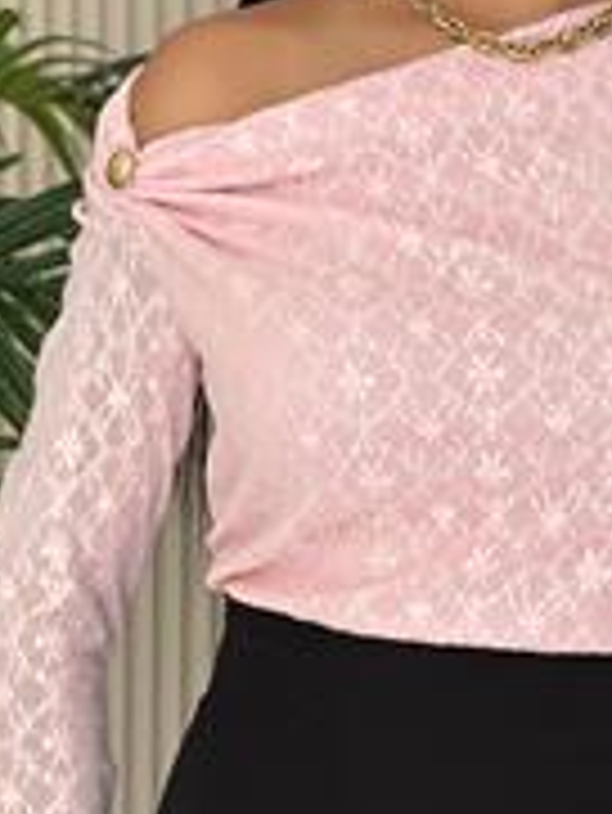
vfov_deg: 14.0
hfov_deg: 10.5
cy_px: 452
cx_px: 504
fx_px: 3320
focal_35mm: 141
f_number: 1.78
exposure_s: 1/332
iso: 80
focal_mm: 6.86
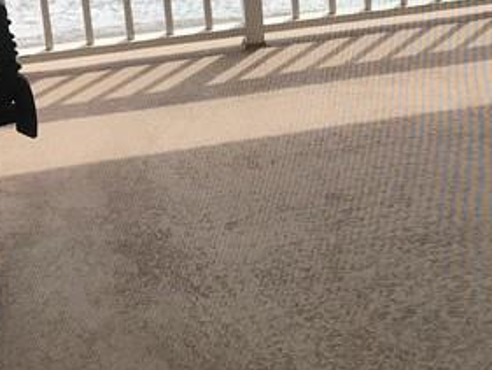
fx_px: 1450
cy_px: 53
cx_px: 464
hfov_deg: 18.8
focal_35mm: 102
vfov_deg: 14.4
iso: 20
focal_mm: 3.99
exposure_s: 1/622
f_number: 1.8
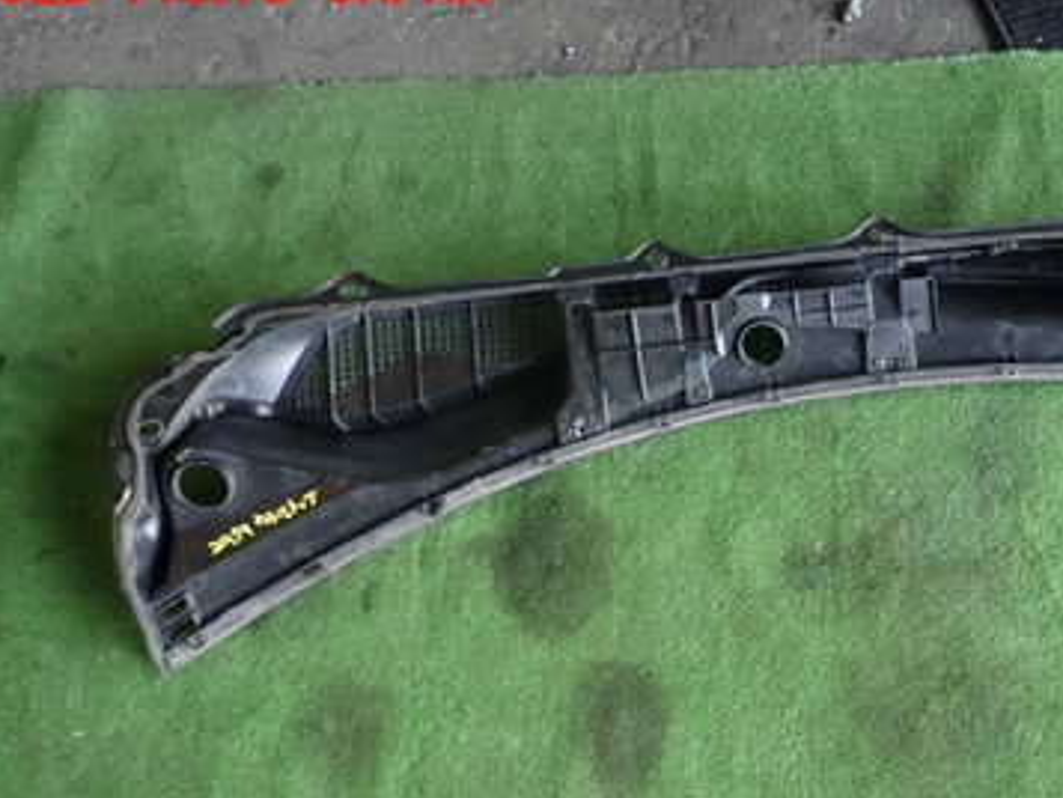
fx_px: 1290
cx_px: 840
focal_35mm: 42
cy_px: 616
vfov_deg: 33.5
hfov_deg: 42.9
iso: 200
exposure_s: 1/60
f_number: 2
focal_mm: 4.5
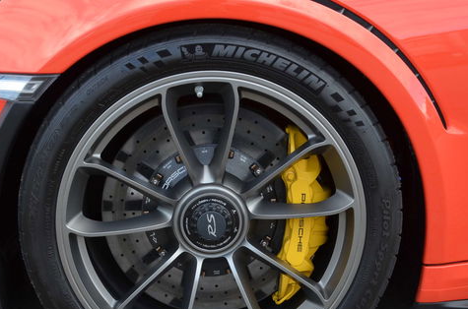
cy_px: 187
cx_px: 205
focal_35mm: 63
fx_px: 817
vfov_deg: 21.4
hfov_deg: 31.9
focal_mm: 26
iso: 160
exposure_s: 1/60
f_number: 5.6
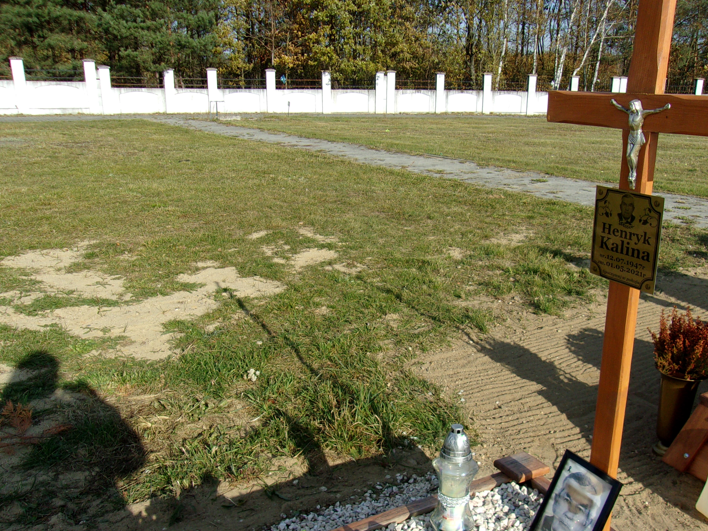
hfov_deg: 55.3
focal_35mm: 33
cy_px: 288
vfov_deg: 42.9
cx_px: 385
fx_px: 675
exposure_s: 1/100
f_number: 10.4
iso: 80
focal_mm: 4.9
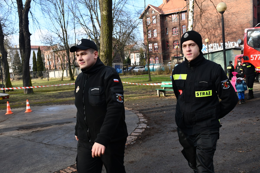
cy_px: 86
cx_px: 130
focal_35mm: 34
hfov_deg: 55.8
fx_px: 246
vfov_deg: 38.9
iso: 250
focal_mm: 23
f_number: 5.6
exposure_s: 1/250
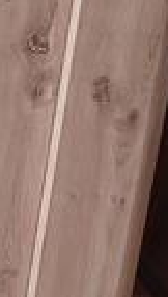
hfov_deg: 5.5
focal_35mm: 190
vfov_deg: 10.9
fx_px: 1497
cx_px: -539
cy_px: -145
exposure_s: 1/50
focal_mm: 4.6
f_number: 1.8
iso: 250
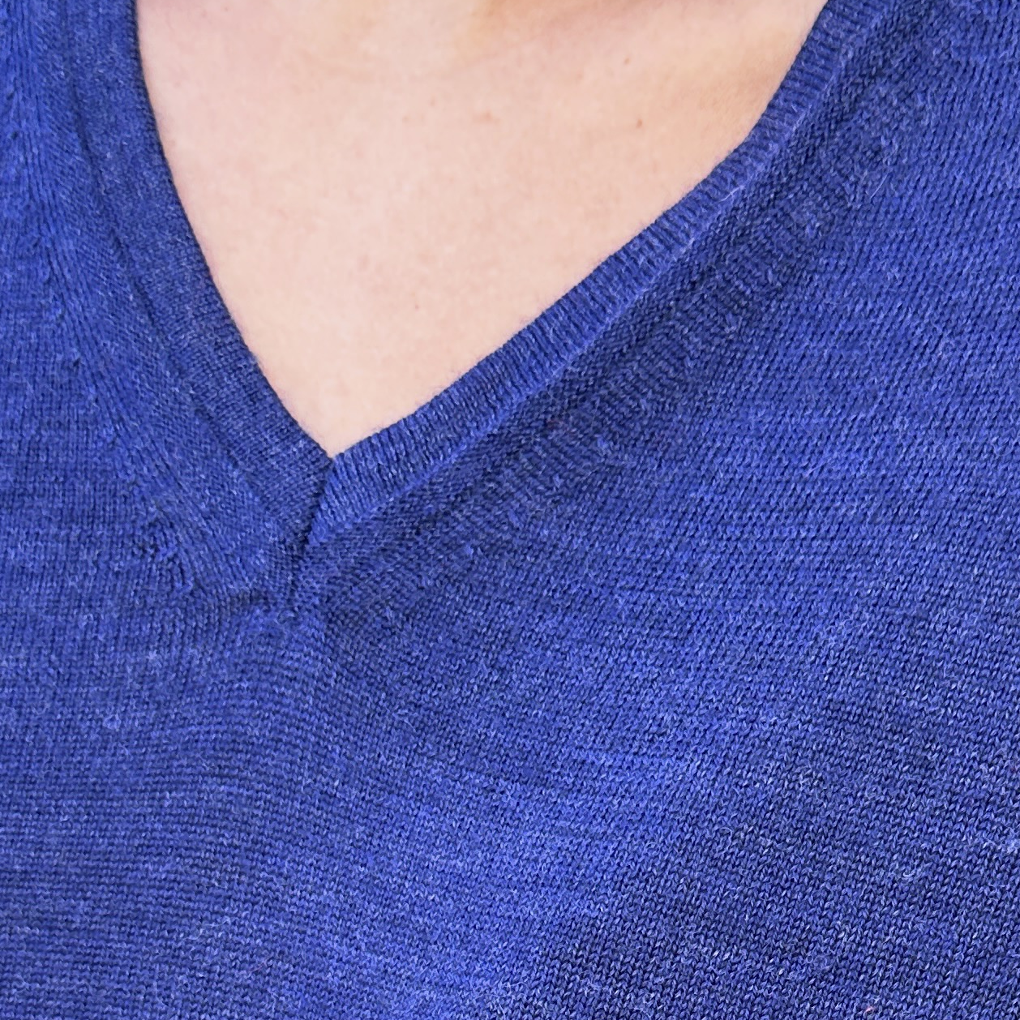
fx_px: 2267
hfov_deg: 25.3
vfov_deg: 23.6
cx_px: 629
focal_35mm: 68
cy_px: 1157
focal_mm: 6.86
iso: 100
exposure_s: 1/100
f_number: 1.78
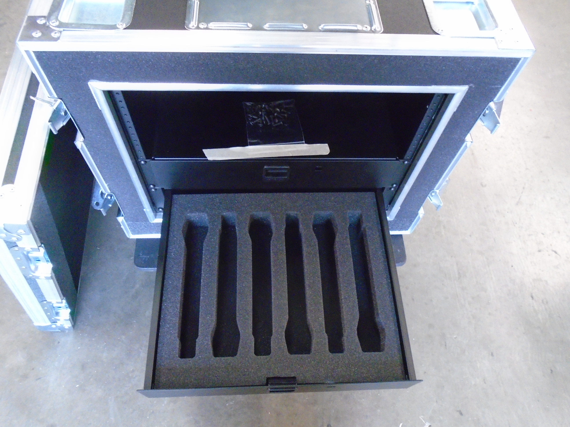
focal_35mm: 26
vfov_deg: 53.1
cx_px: 285
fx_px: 428
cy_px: 214
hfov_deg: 67.3
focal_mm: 4.6
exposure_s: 1/20
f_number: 3.2
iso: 800
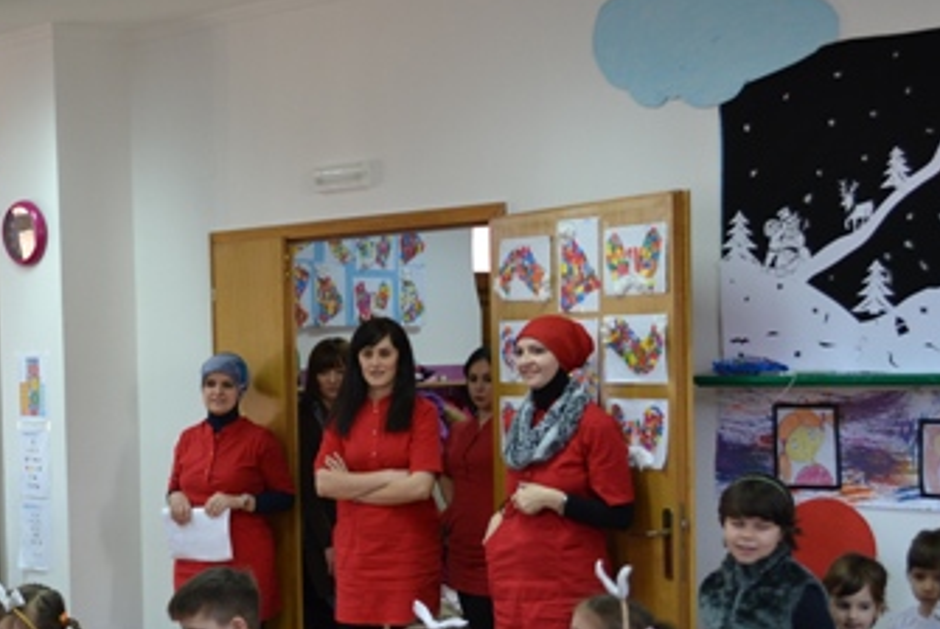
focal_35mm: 63
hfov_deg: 31.0
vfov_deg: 21.5
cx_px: 185
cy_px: 437
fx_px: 1646
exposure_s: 1/40
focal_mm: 22
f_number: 4
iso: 400
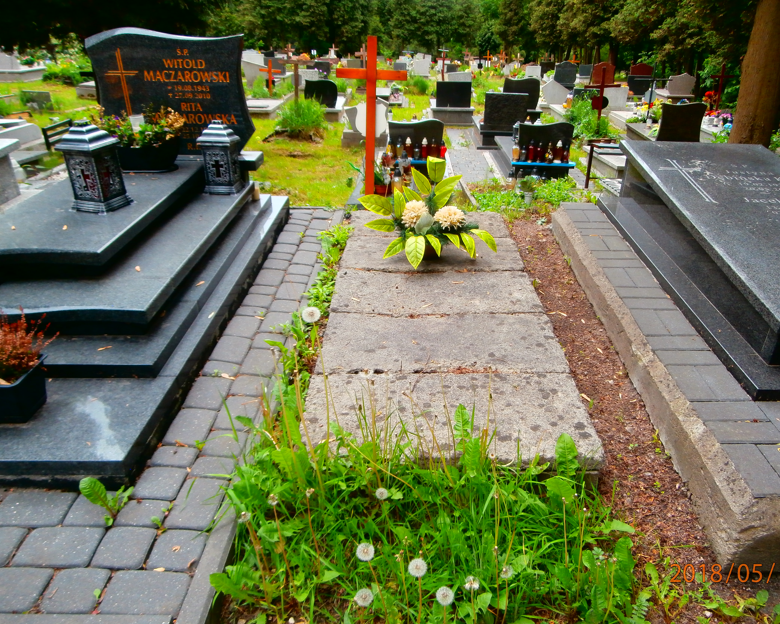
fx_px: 600
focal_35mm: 26
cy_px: 316
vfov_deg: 54.9
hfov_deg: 65.9
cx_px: 421
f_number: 3
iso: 100
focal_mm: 4.2
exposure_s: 1/200
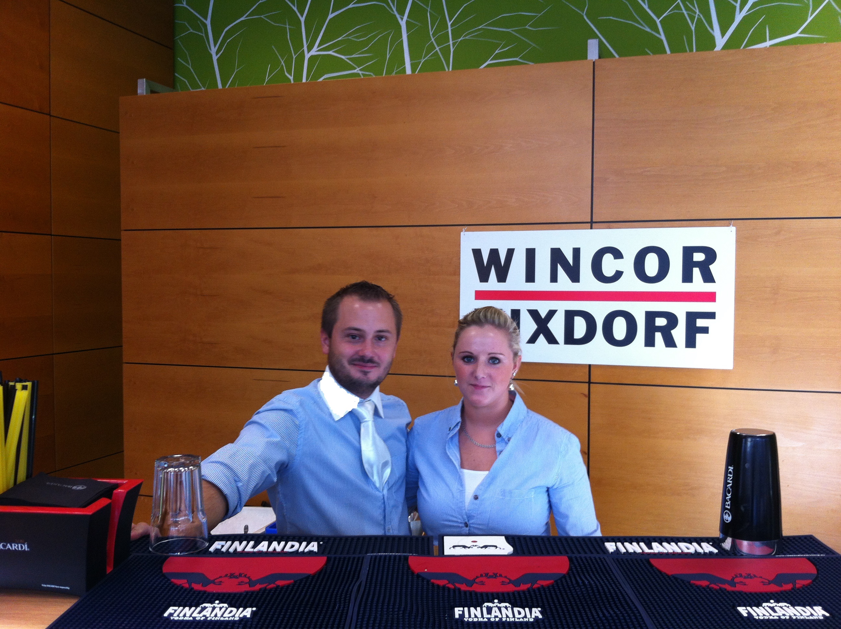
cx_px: 420
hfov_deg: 52.7
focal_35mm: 35
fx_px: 849
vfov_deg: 40.6
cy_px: 314
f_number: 2.8
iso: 80
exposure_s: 1/24
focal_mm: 3.85
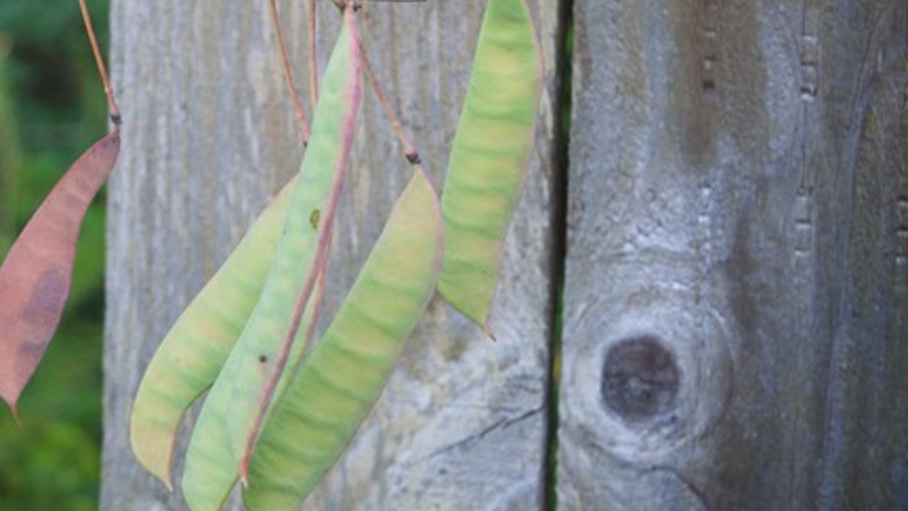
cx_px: 189
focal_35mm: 156
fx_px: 3755
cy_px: 156
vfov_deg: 7.8
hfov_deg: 13.7
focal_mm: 55
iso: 400
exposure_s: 1/60
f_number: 5.6
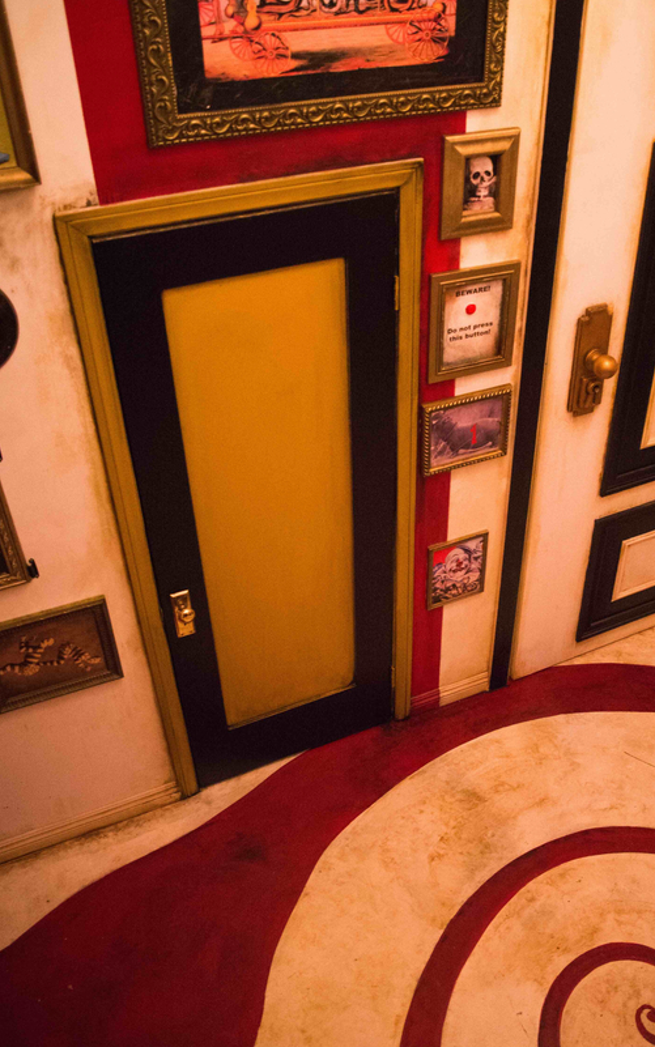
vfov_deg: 58.1
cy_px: 549
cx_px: 410
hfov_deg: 38.1
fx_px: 942
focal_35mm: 33
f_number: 3.5
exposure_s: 1/50
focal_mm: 24
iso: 5000
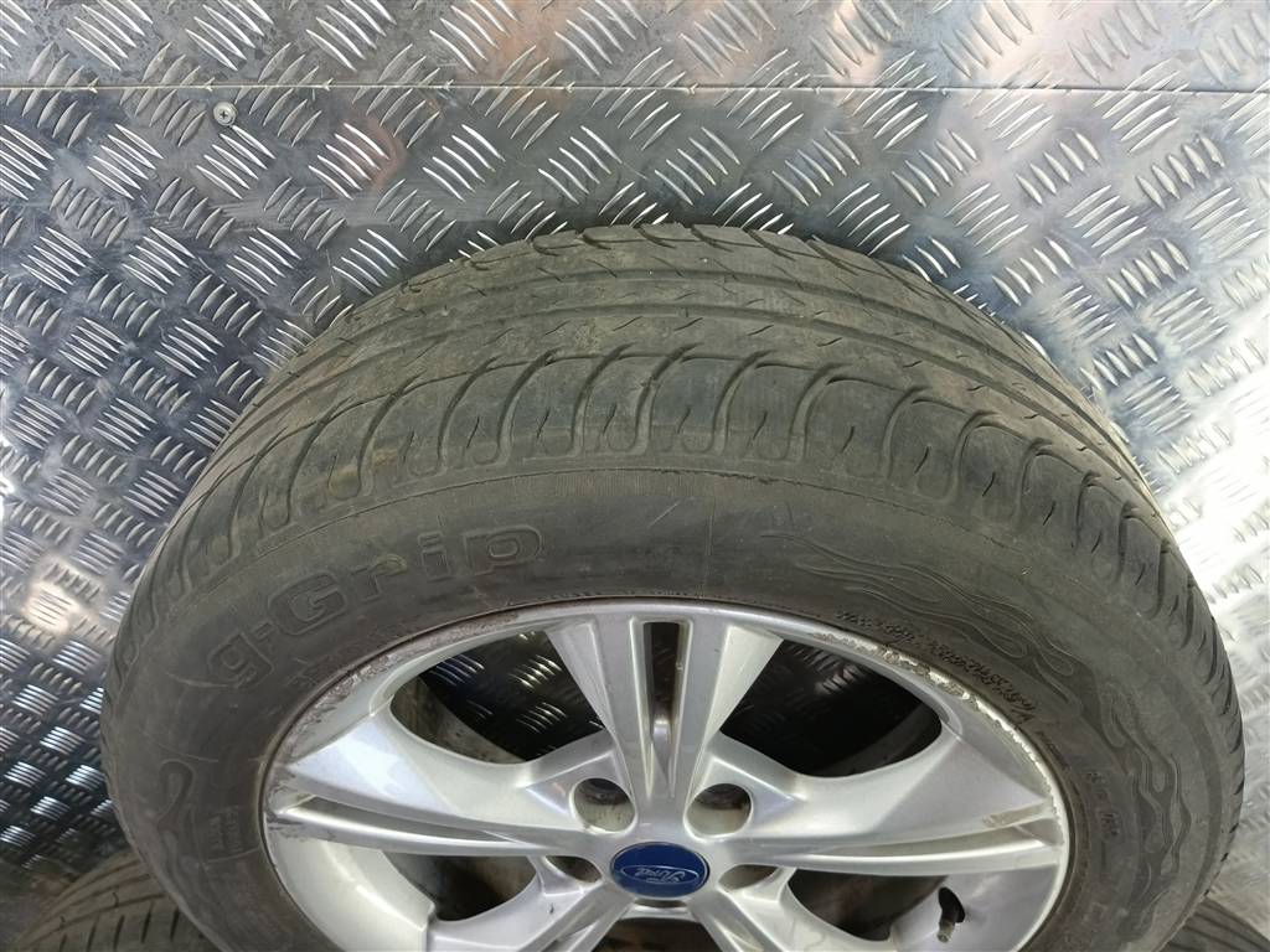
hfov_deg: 65.3
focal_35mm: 27
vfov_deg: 51.4
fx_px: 991
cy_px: 476
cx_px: 635
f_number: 1.6
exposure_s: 1/50
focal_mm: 4.11
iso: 143
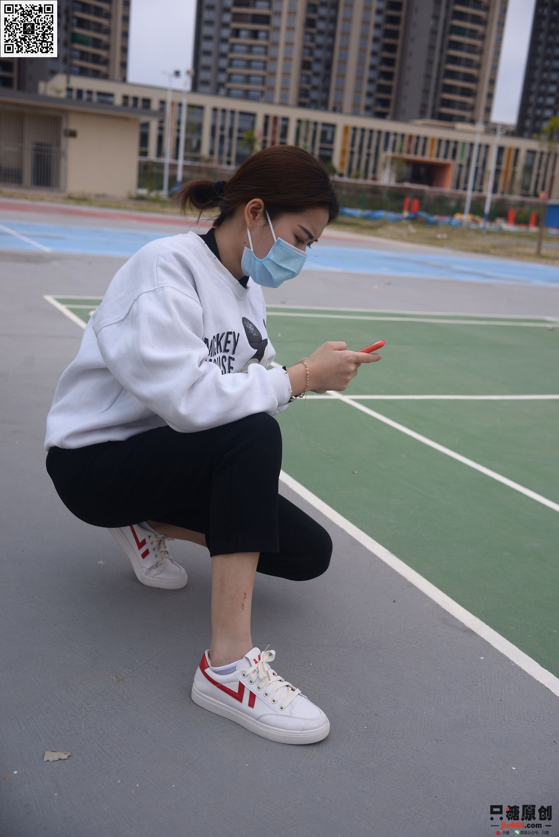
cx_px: 280
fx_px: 814
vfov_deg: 54.4
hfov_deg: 37.9
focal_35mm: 35
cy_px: 418
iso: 125
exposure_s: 1/800
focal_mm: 35
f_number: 5.6
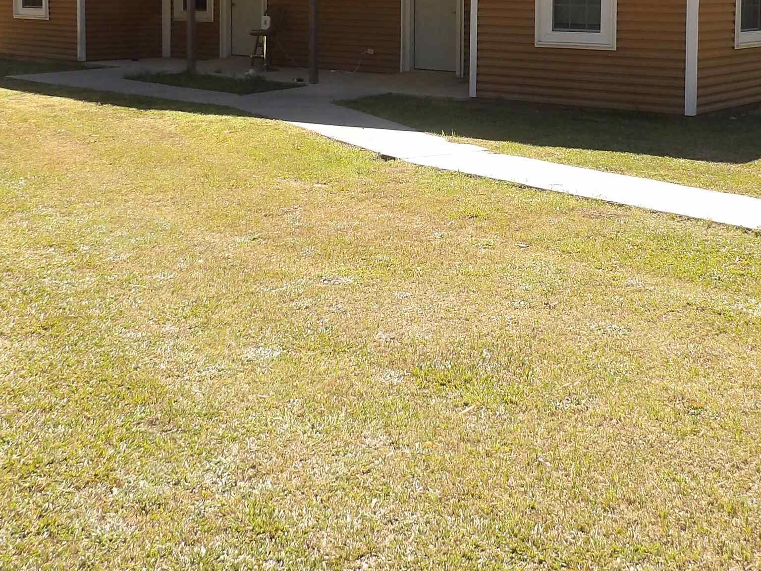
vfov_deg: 29.2
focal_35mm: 48
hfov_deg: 39.5
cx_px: 464
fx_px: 1055
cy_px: 74
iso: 100
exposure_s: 1/646
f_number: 3.2
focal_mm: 4.3
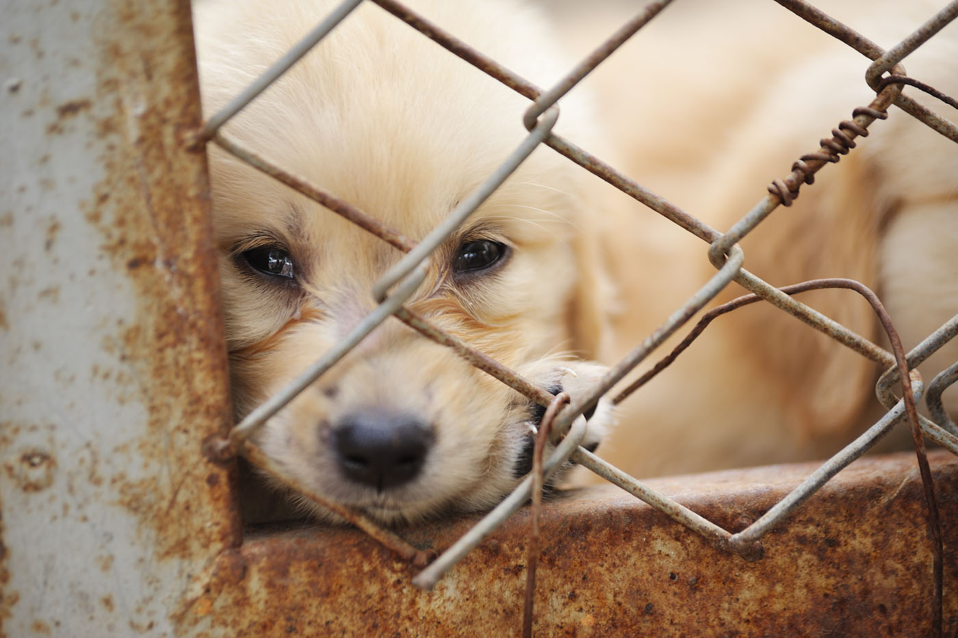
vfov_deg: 8.9
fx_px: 4124
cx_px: 479
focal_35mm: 155
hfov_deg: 13.3
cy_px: 319
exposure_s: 1/320
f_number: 2.8
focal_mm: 155
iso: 200
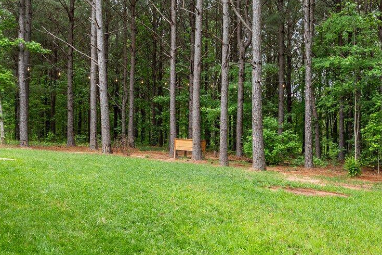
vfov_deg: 34.2
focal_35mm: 39
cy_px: 129
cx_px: 242
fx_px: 414
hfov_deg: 49.0
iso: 200
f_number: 7.1
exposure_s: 1/10
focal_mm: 14
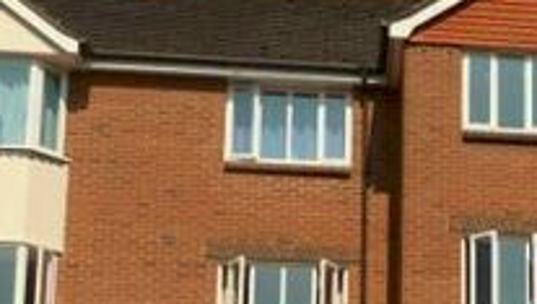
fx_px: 1312
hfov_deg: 22.2
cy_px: 443
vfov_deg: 12.6
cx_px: 545
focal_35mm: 92
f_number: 3.3
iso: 80
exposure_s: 1/1300
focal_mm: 4.1
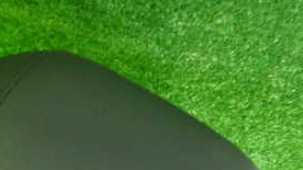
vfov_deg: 15.8
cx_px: 78
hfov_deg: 29.3
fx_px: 570
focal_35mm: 71
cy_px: 240
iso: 800
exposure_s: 1/20
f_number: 2.3
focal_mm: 5.4
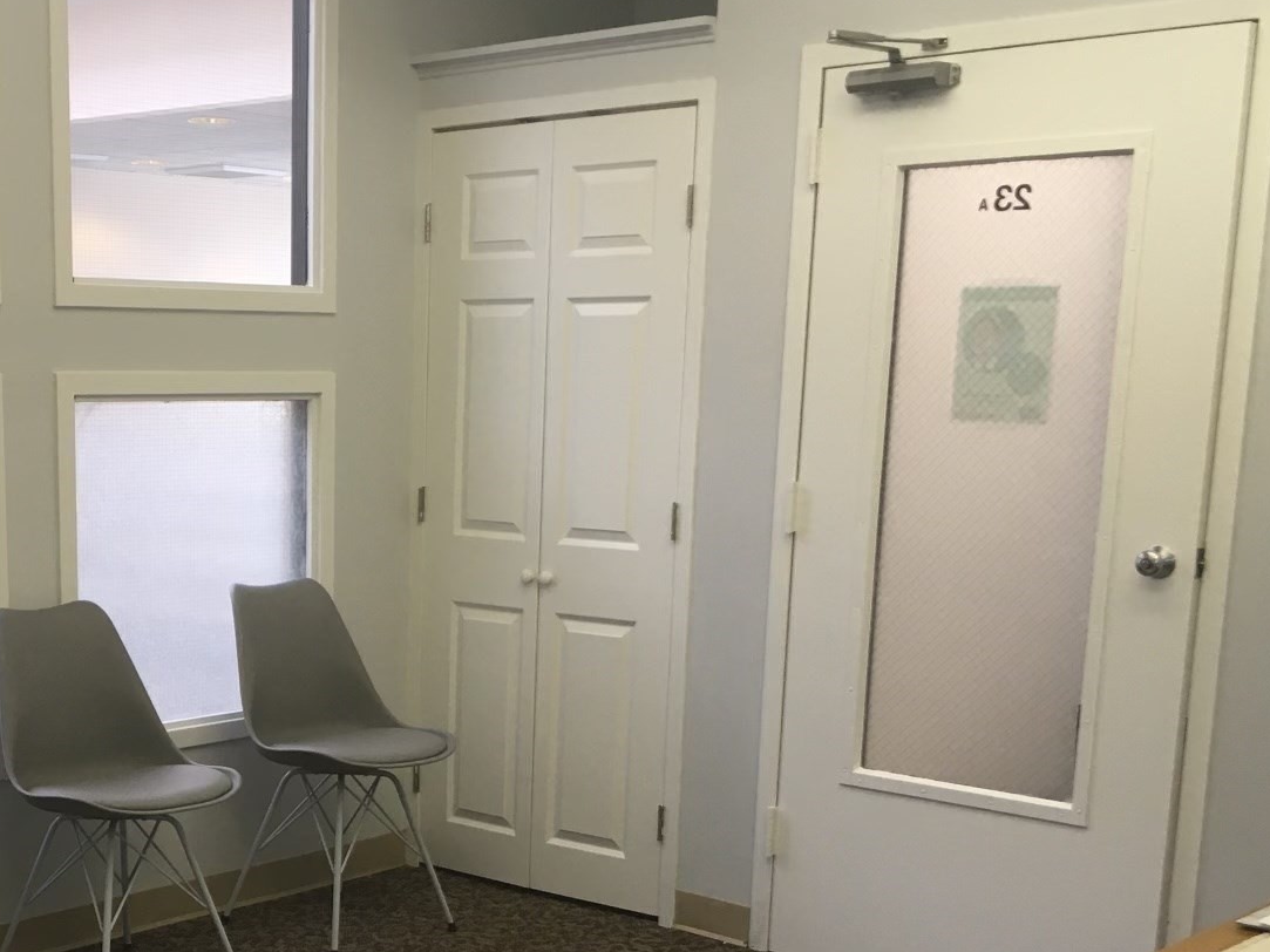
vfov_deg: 26.5
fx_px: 1981
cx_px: 263
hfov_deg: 34.5
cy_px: 780
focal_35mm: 54
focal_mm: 4.15
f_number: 2.2
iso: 50
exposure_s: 1/30
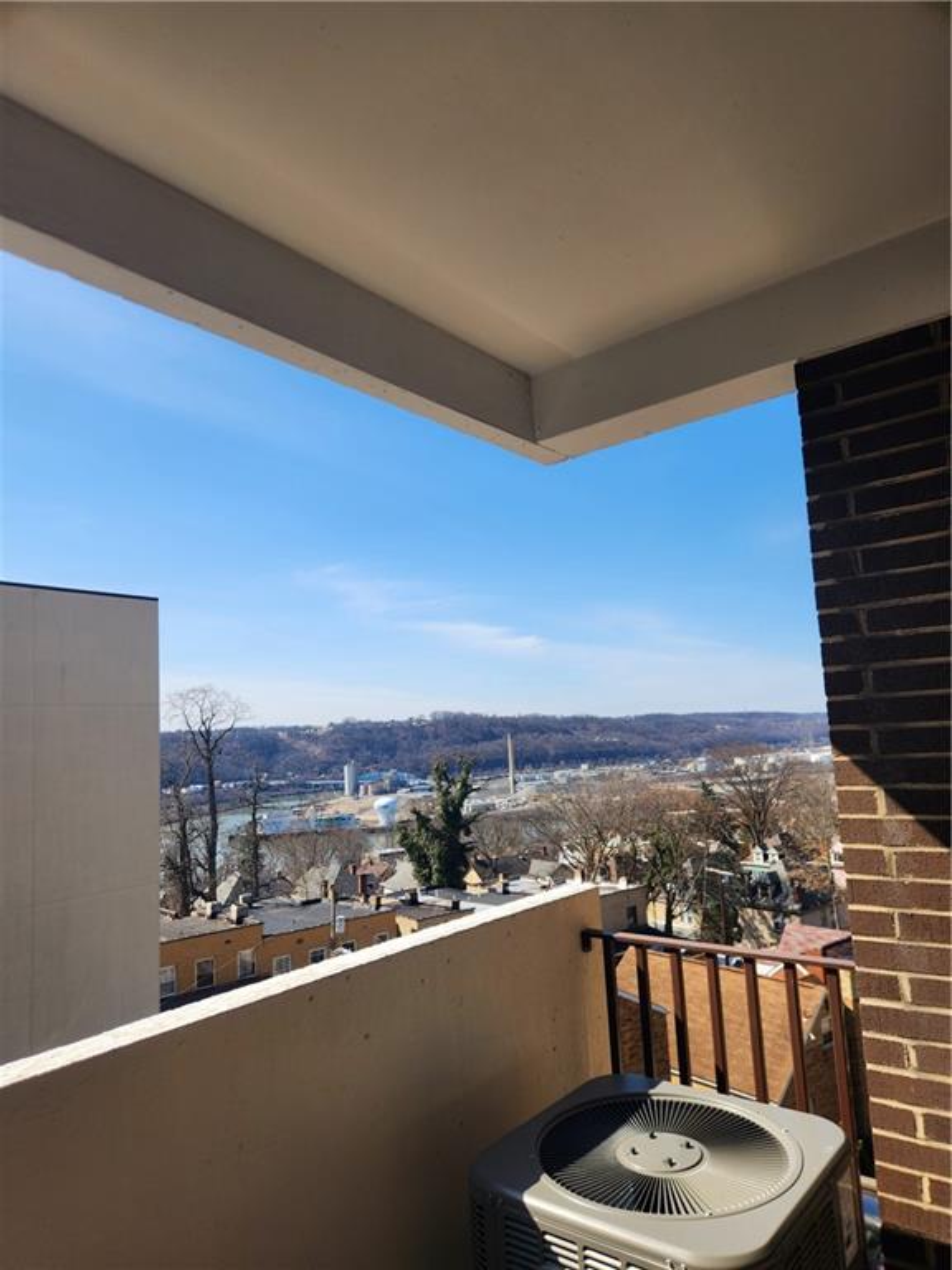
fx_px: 843
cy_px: 635
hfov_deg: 58.9
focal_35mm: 23
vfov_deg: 73.9
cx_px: 476
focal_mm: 5.4
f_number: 1.8
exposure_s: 1/1192
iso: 20
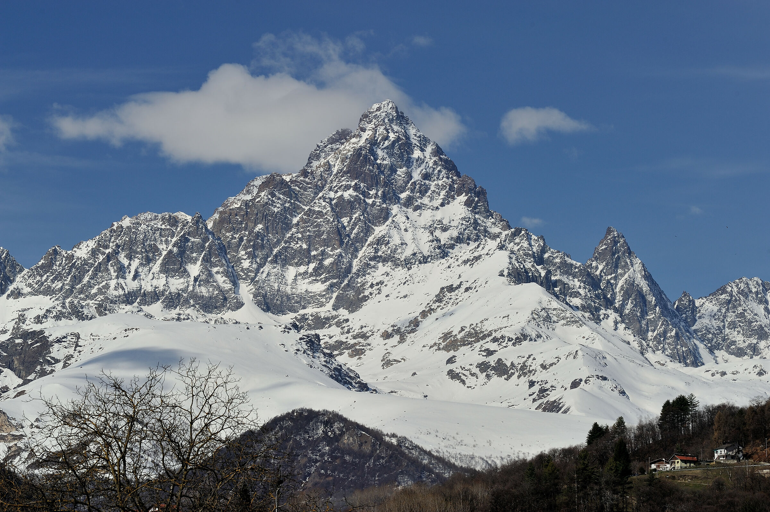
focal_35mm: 185
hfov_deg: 11.1
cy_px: 256
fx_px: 3954
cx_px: 385
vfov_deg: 7.4
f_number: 11
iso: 200
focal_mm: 185
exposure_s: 1/250
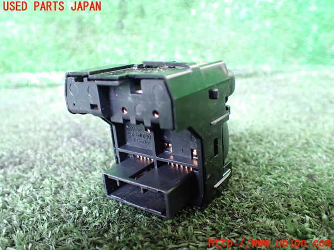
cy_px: 125
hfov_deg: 60.0
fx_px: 289
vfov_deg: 46.8
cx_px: 167
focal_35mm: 30
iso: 800
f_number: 2.3
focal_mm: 5.4
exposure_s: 1/30
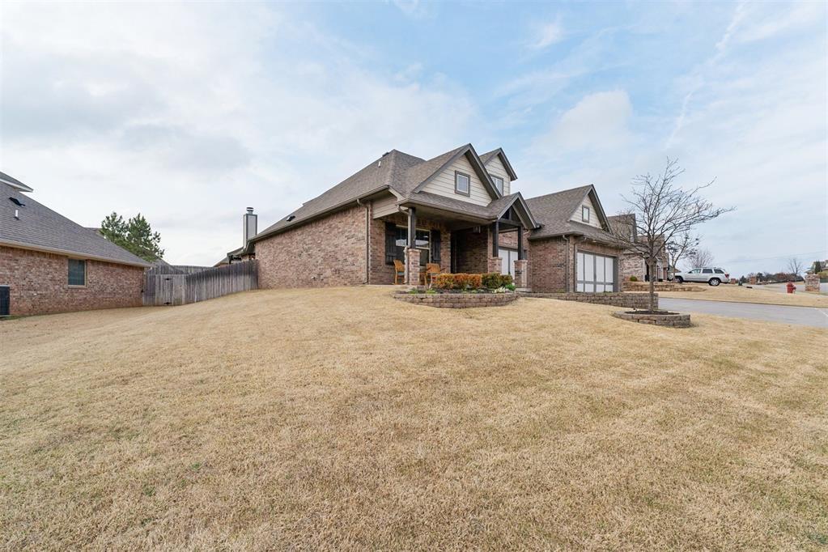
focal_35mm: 15
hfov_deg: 100.4
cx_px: 414
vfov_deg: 77.3
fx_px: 345
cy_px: 276
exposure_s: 1/1000
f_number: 7.1
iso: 200
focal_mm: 10
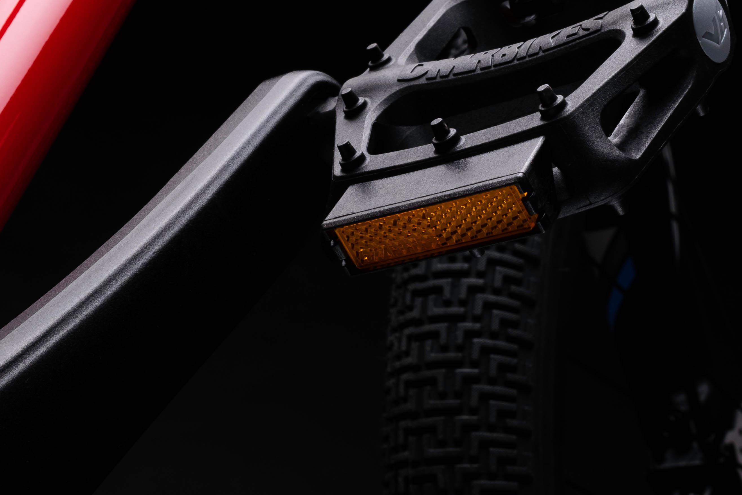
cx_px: 248
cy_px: 229
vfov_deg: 12.3
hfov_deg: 18.4
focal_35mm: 111
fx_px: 2288
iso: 160
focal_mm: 31.1
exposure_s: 1/160
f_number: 13
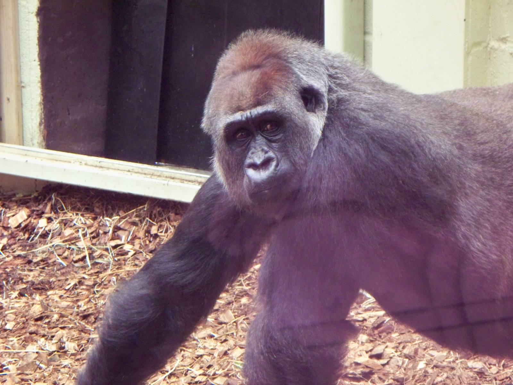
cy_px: 192
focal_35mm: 175
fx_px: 2593
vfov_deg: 8.5
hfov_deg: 11.3
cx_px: 256
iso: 800
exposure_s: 1/50
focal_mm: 37.7
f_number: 5.1
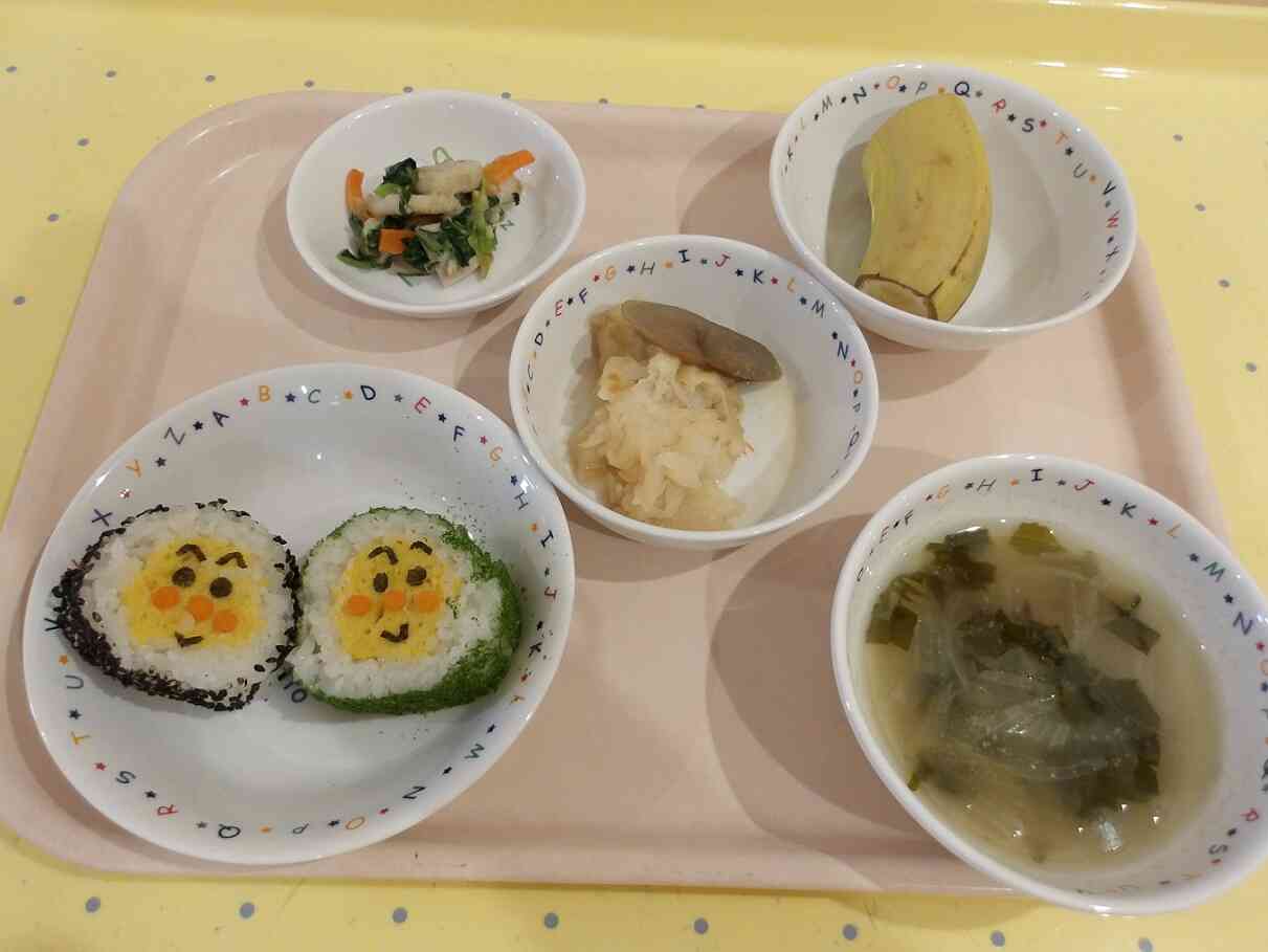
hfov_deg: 65.3
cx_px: 634
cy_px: 476
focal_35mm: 27
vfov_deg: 51.4
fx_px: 989
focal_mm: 4.9
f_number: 3
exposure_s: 1/60
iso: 401
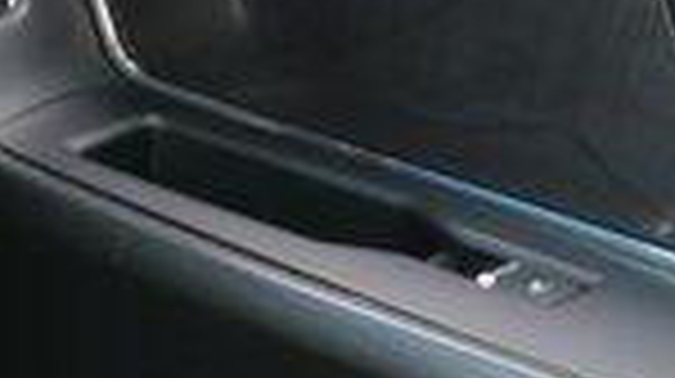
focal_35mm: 179
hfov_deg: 8.9
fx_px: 3200
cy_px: 324
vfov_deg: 6.7
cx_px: -1588
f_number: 3.5
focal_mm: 12
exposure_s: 1/125
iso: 200
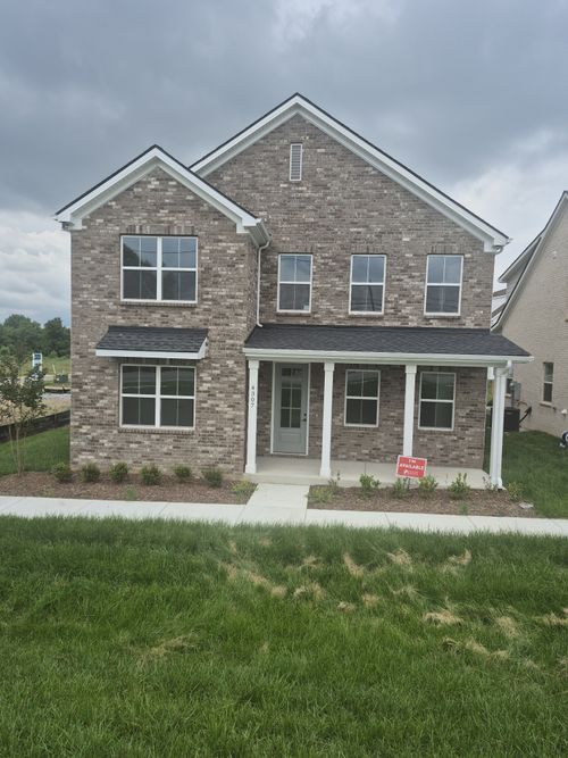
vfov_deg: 73.9
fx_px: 503
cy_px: 379
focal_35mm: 23
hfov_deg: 58.9
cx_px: 284
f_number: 1.8
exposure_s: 1/882
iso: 25
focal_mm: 5.4
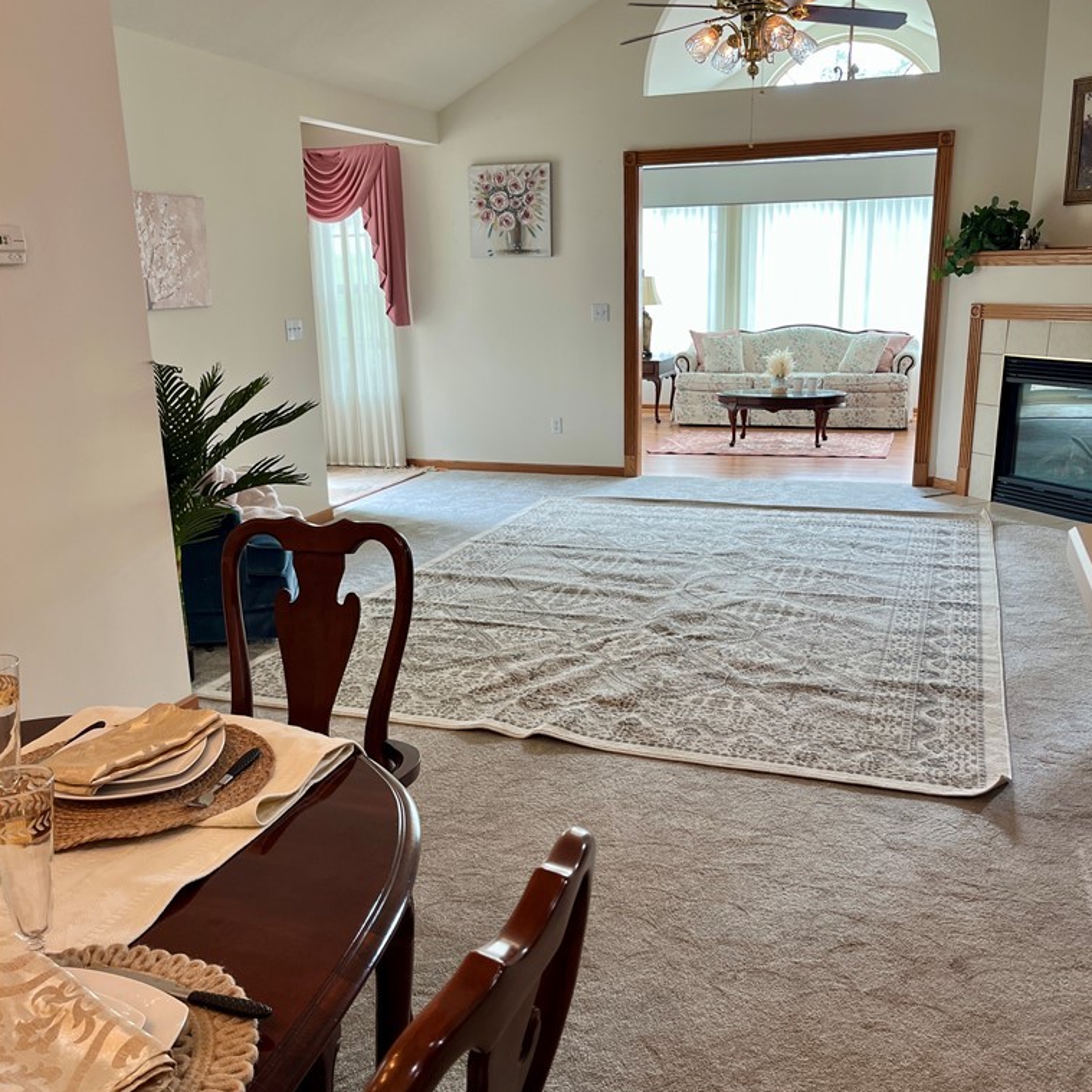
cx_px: 544
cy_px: 600
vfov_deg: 52.4
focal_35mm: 31
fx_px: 1106
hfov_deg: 52.5
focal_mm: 5.1
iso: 80
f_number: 1.6
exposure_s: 1/60
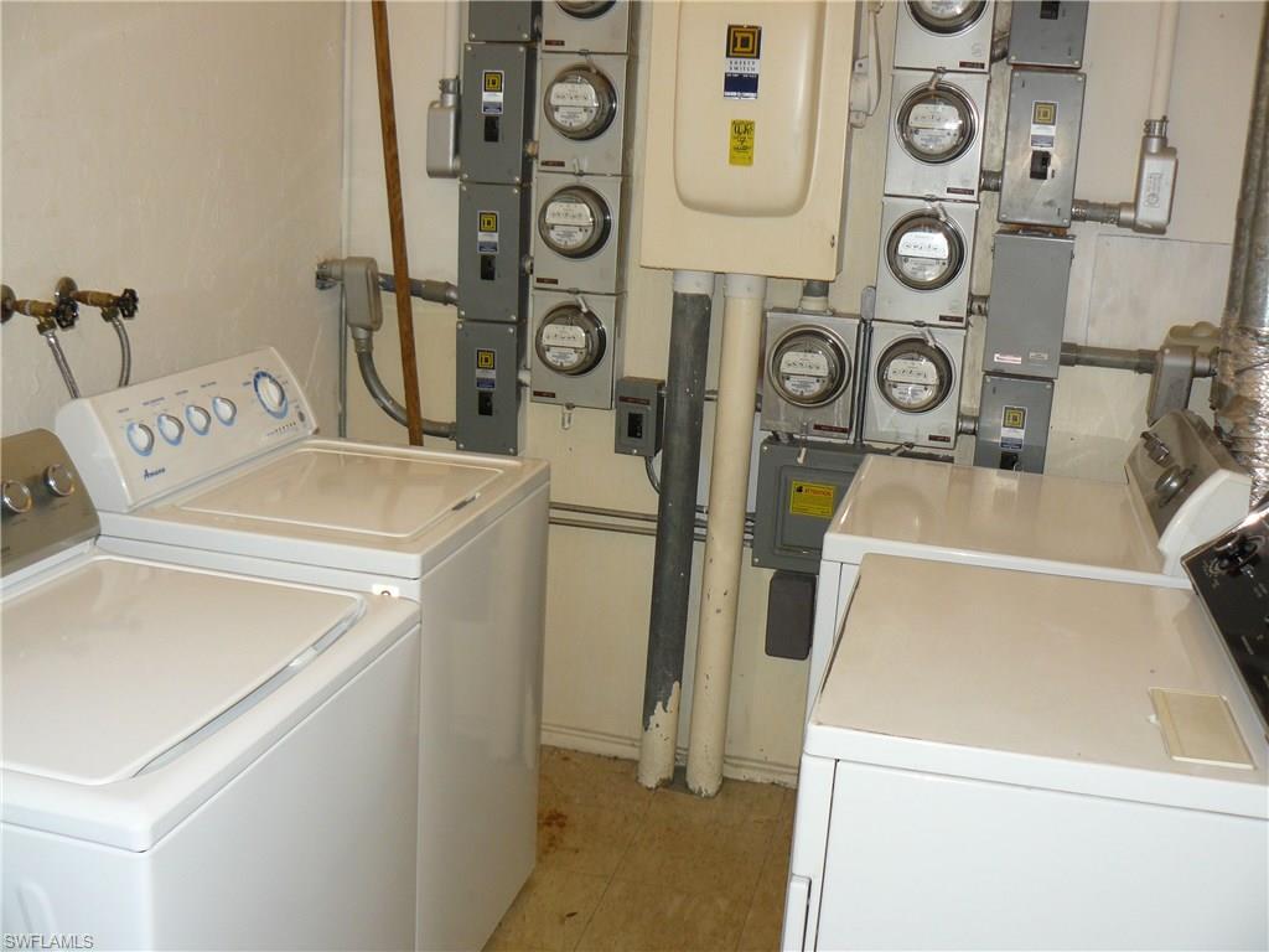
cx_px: 634
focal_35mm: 36
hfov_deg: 51.4
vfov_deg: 39.7
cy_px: 476
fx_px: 1320
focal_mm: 6
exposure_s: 1/30
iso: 100
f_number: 2.8
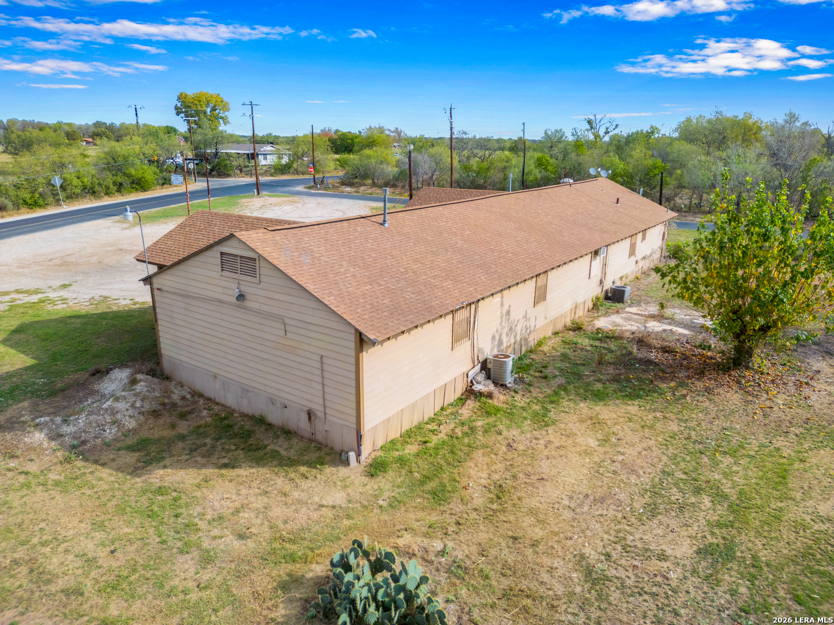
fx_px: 578
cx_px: 417
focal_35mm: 24
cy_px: 312
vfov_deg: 56.8
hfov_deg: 71.6
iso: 130
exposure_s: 1/2000
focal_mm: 6.72
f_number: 1.7
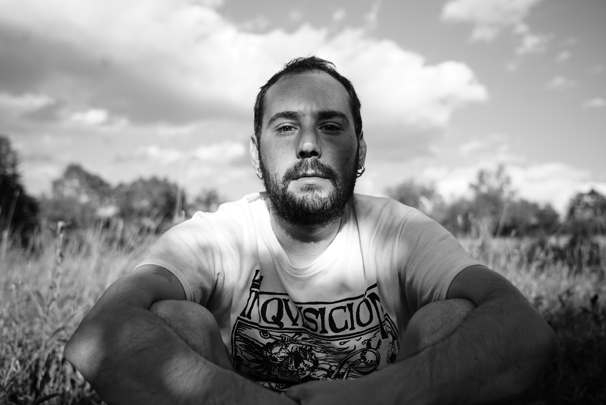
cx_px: 303
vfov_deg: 36.9
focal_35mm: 36
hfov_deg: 53.1
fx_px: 606
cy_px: 202
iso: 160
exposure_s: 1/1000
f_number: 4
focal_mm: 36
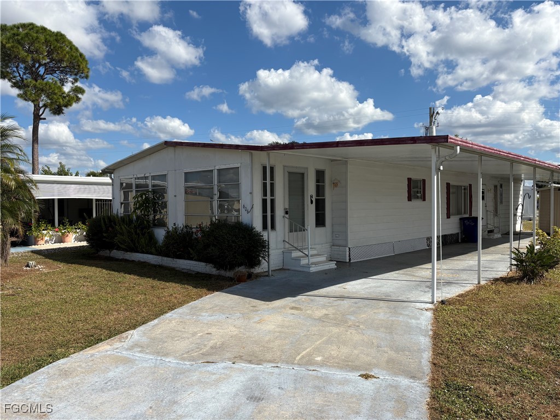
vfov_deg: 53.1
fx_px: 421
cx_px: 280
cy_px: 210
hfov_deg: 67.3
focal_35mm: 26
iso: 50
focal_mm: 5.96
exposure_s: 1/5814
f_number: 1.6
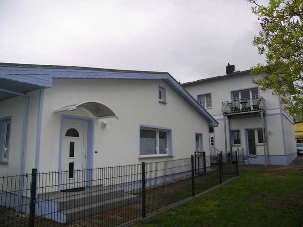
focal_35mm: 24
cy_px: 114
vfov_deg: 56.8
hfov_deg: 71.6
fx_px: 210
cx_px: 152
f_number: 2.8
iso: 50
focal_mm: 5.1
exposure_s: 1/800
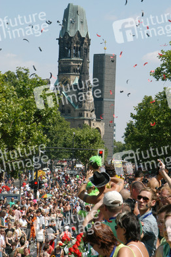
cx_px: 86
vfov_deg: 18.4
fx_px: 792
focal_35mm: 111
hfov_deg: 12.3
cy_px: 127
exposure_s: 1/250
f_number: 10
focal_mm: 72
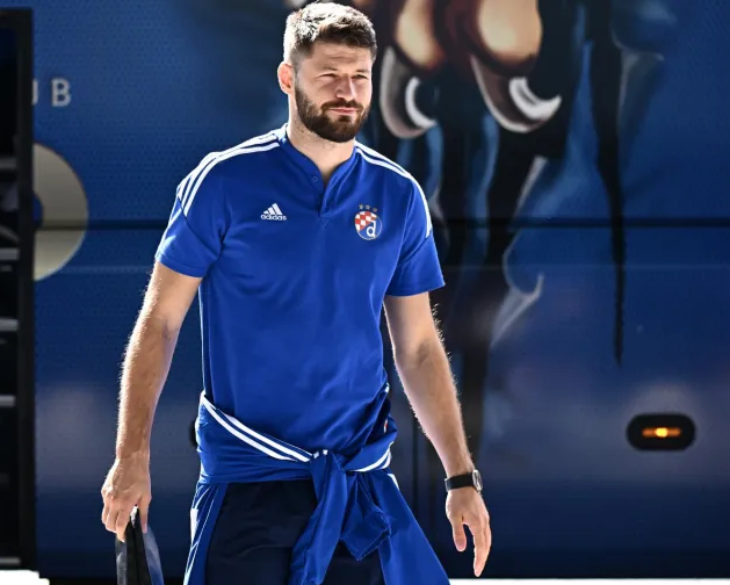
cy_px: 293
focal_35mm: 119
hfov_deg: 16.1
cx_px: 304
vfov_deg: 13.0
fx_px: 2573
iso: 800
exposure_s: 1/1600
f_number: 4.5
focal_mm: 105
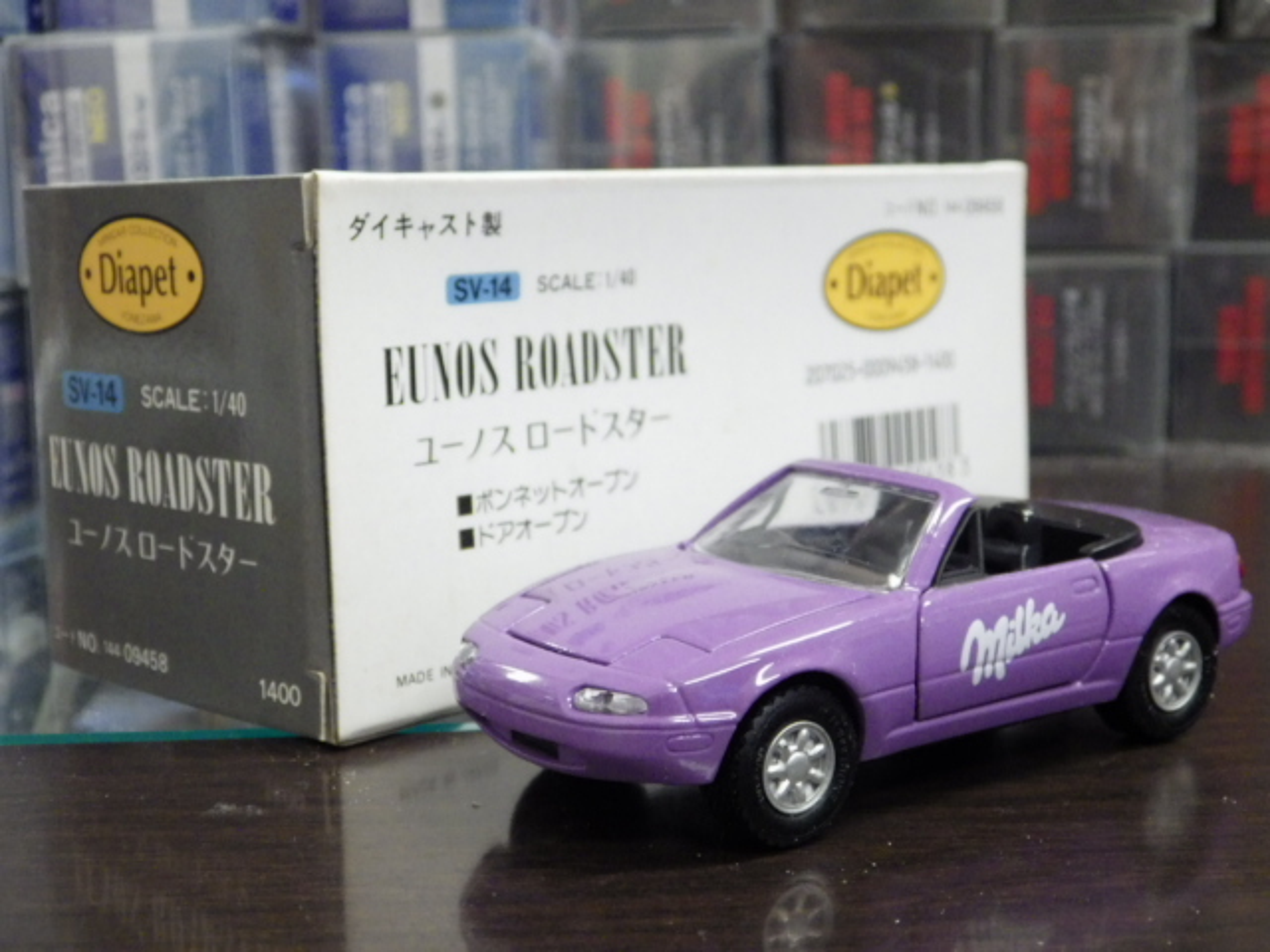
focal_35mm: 59
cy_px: 476
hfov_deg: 32.7
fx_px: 2165
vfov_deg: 24.8
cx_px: 635
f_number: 4
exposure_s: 1/30
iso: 800
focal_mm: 10.7
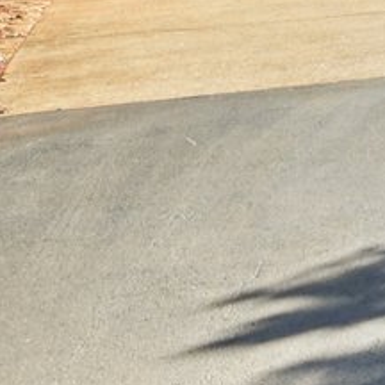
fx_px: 1523
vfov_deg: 13.5
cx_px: 1310
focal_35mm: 121
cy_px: -217
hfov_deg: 9.4
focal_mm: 15
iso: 400
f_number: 8
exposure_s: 1/500
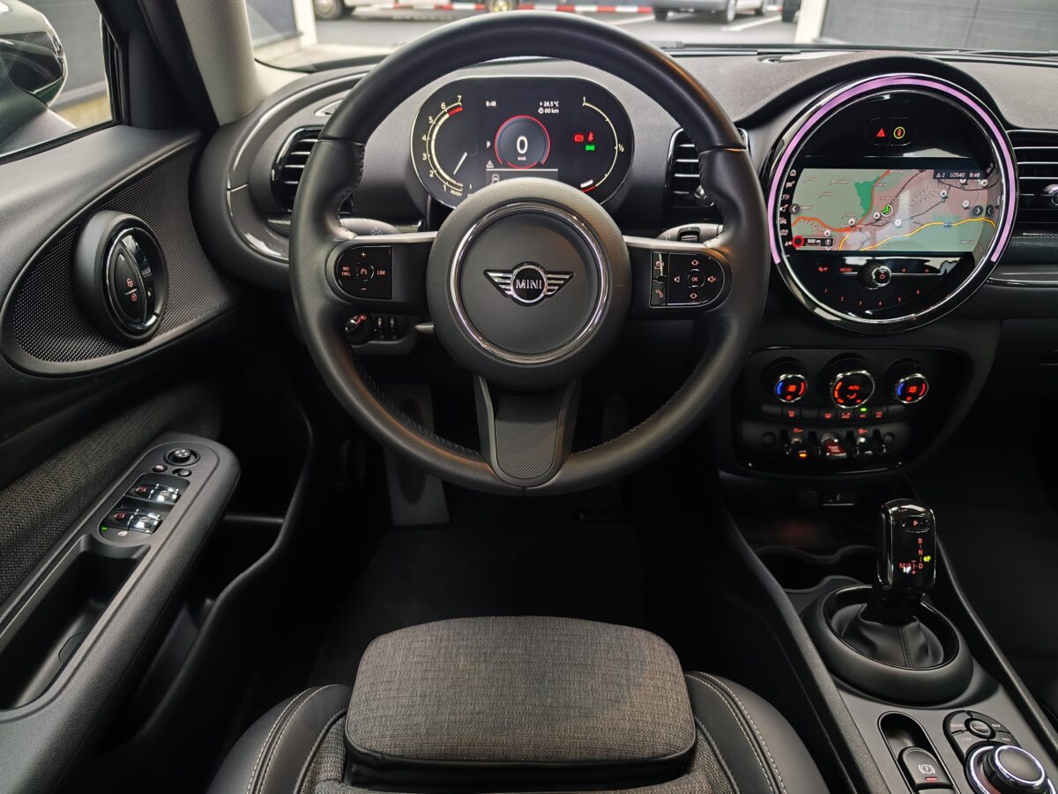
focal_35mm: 23
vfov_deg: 58.9
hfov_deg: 73.9
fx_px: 703
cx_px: 529
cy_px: 397
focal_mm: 7.01
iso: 3182
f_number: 1.69
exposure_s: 1/33.3
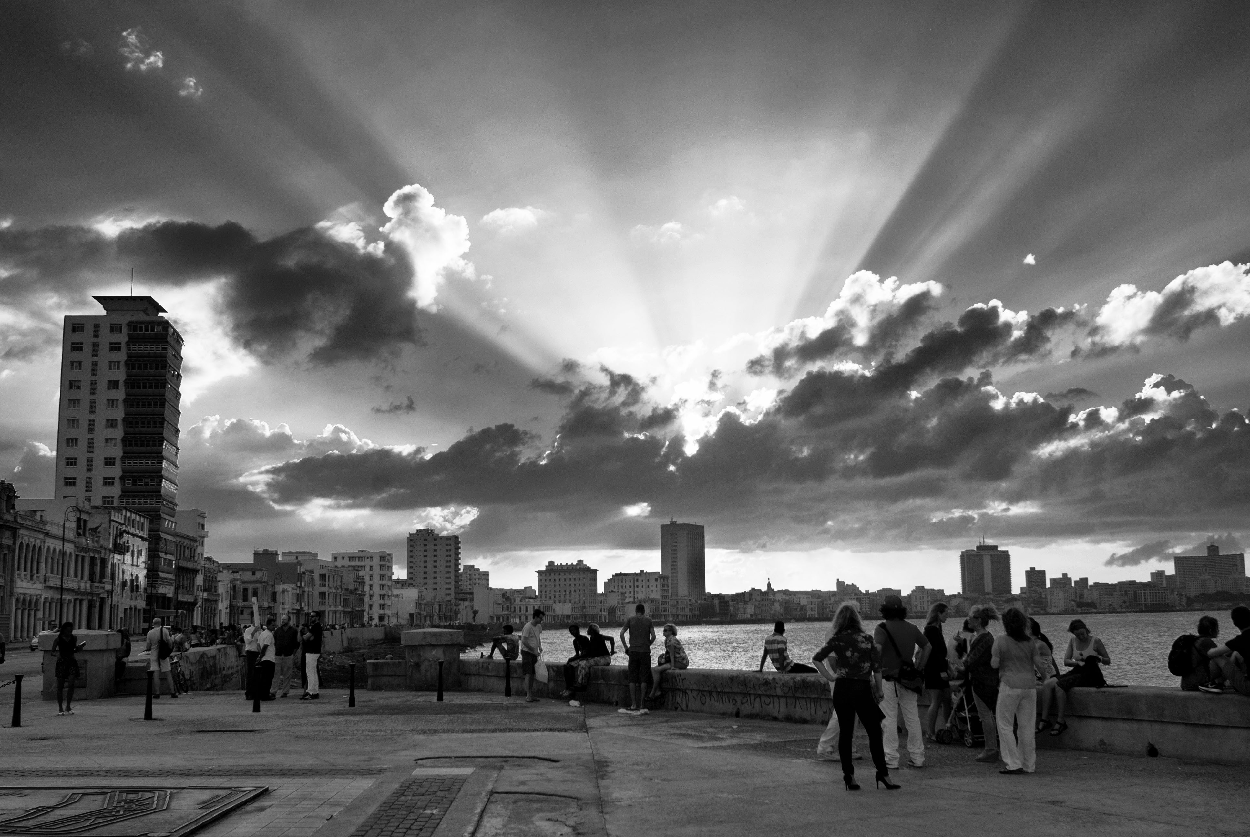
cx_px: 625
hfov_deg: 53.1
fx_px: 1251
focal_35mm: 36
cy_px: 418
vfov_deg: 37.0
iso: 100
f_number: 8
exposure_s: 1/80
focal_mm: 24
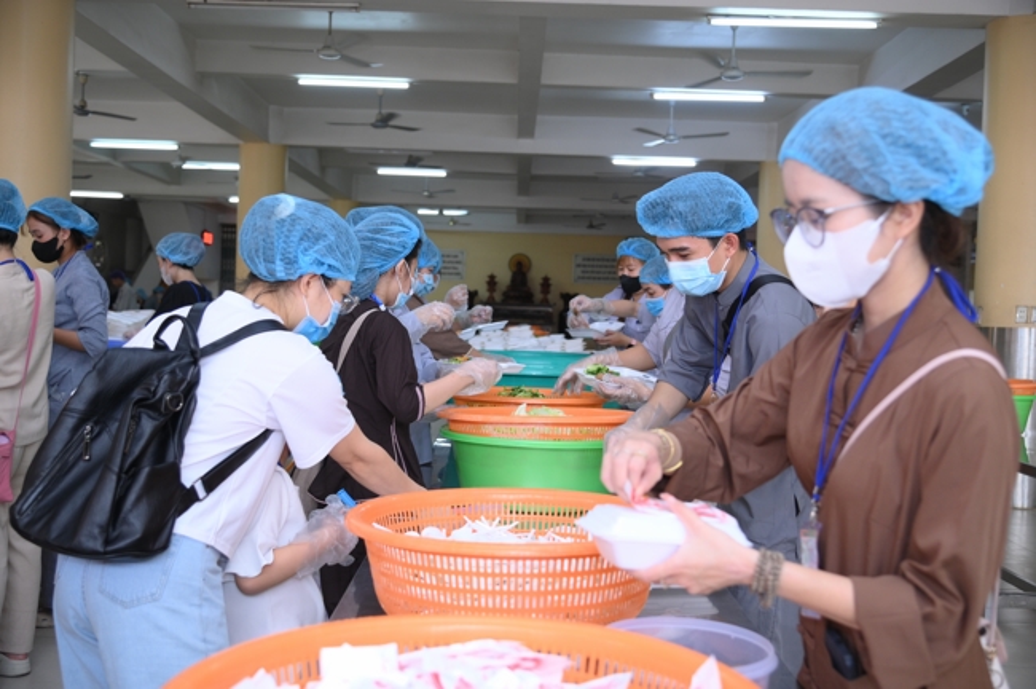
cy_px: 344
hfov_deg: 50.7
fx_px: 1092
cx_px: 518
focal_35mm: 38
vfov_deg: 35.0
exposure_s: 1/125
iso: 1000
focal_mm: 38
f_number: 4
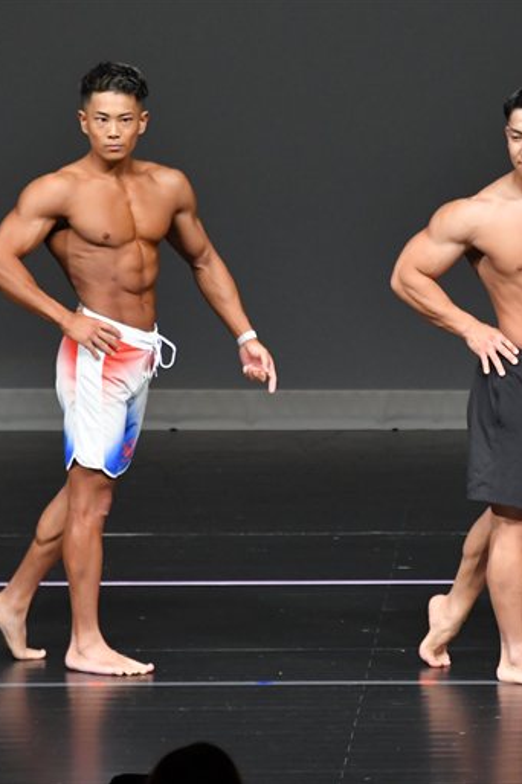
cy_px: 392
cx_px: 483
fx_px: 10344
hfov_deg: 2.9
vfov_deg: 4.3
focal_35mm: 475
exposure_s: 1/400
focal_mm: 210
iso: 4000
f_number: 5.6
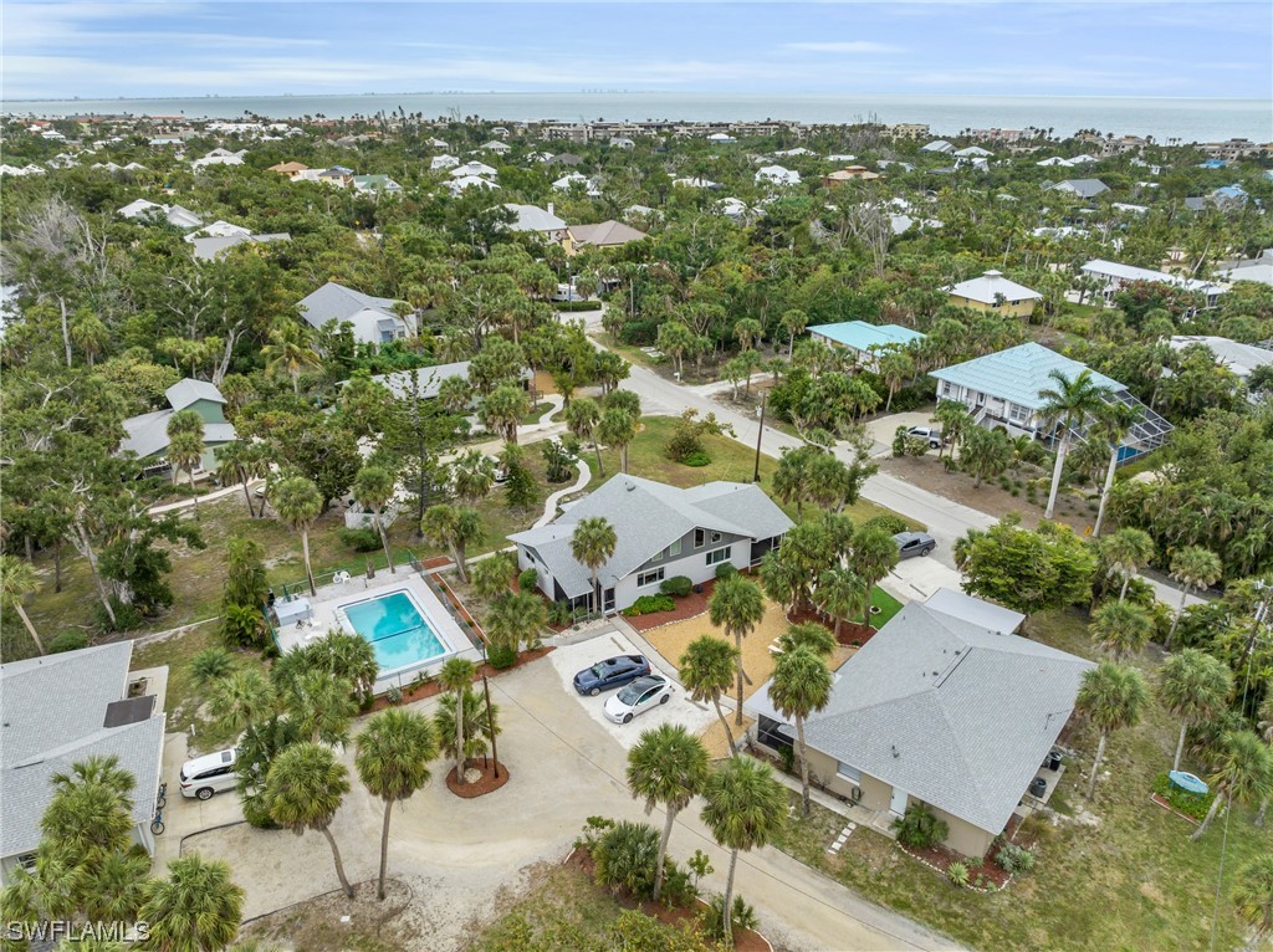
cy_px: 476
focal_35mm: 24
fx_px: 882
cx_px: 636
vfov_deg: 56.7
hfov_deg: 71.6
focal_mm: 12.29
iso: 100
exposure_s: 1/40
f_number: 4
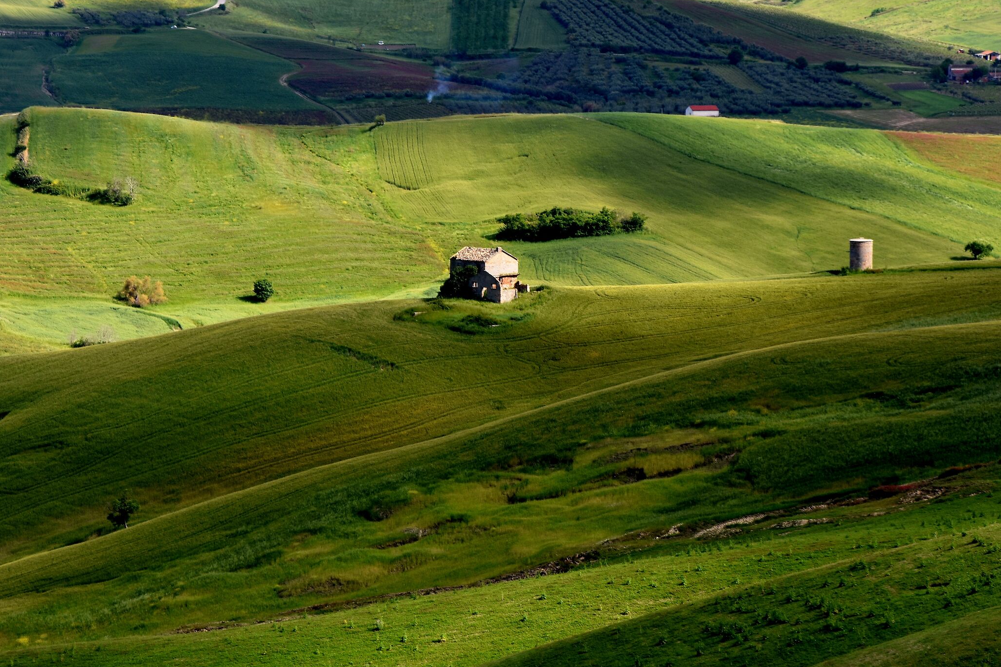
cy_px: 315
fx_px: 5672
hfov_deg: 10.1
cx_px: 429
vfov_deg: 6.7
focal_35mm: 204
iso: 100
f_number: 11
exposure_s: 1/125
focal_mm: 116
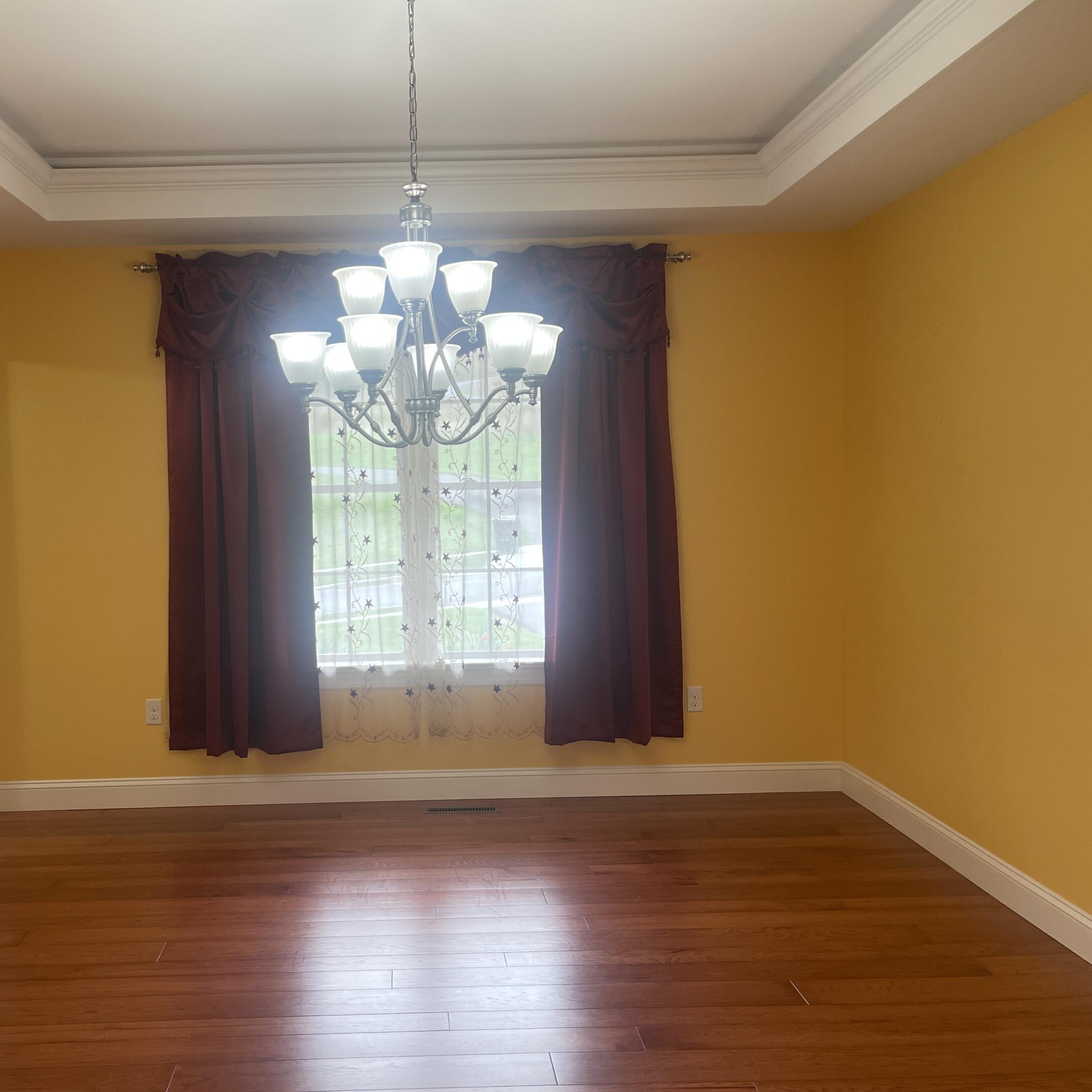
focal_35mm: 30
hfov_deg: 53.5
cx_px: 420
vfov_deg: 54.0
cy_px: 551
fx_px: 1071
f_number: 1.6
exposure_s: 1/120
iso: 100
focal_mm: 5.1
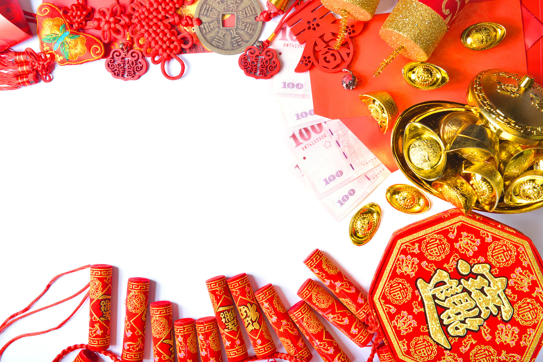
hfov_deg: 50.7
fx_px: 573
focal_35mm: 38
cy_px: 181
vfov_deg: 35.1
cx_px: 272
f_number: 18
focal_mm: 38
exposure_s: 1/100
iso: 100
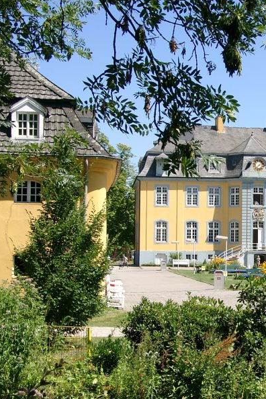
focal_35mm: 70
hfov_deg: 19.0
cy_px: 200
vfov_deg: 28.8
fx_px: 776
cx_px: 255
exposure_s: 1/441
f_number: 4
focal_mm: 10.4
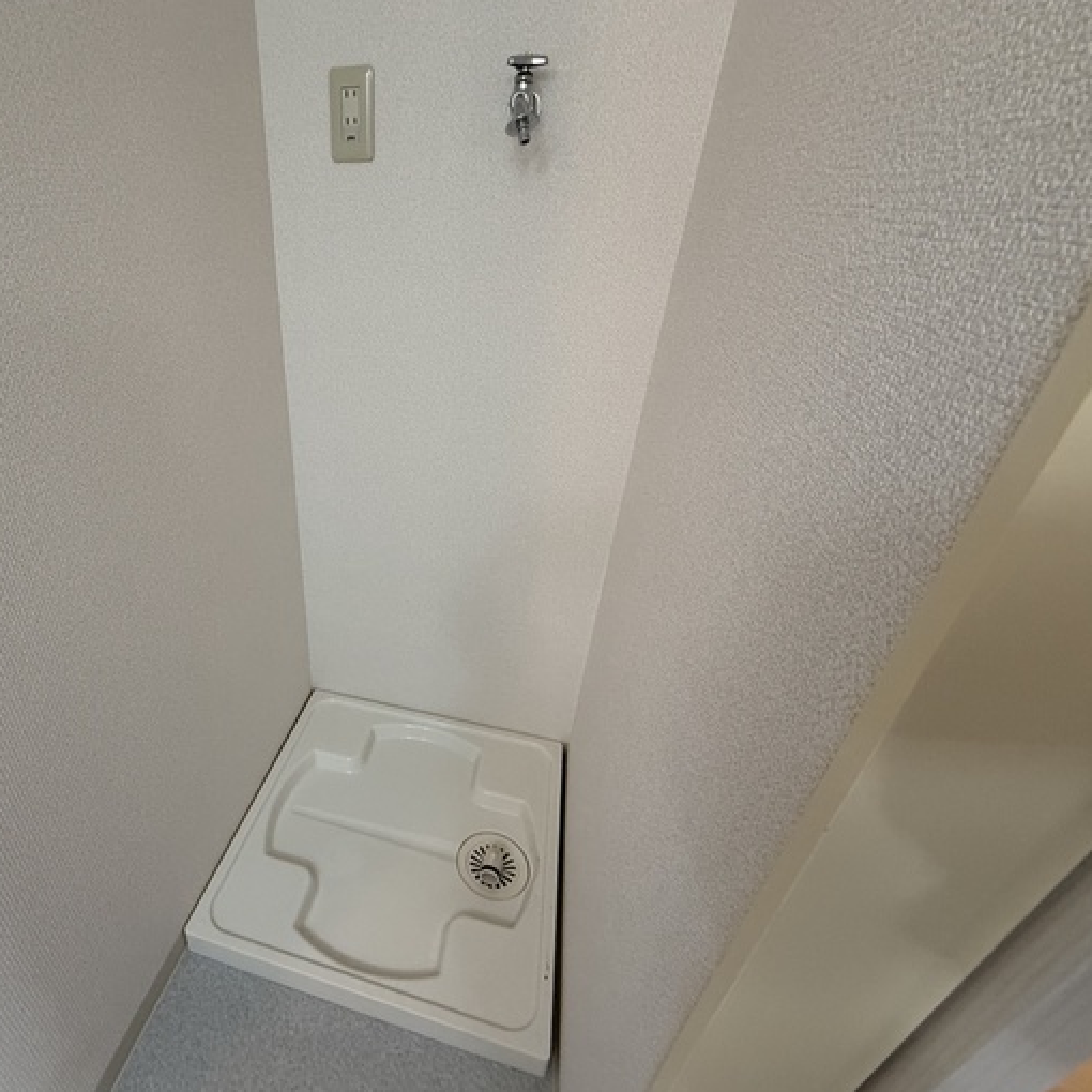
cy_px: 545
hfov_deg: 81.5
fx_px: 607
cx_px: 377
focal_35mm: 17
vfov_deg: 84.0
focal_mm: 2.22
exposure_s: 1/120
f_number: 2.2
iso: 320
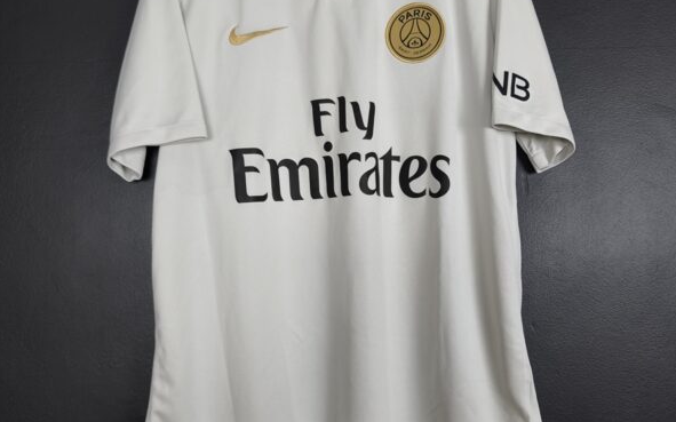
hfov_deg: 58.2
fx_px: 608
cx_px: 341
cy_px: 222
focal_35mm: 33
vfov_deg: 38.3
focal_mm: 6.57
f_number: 1.6
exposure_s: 1/125
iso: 640
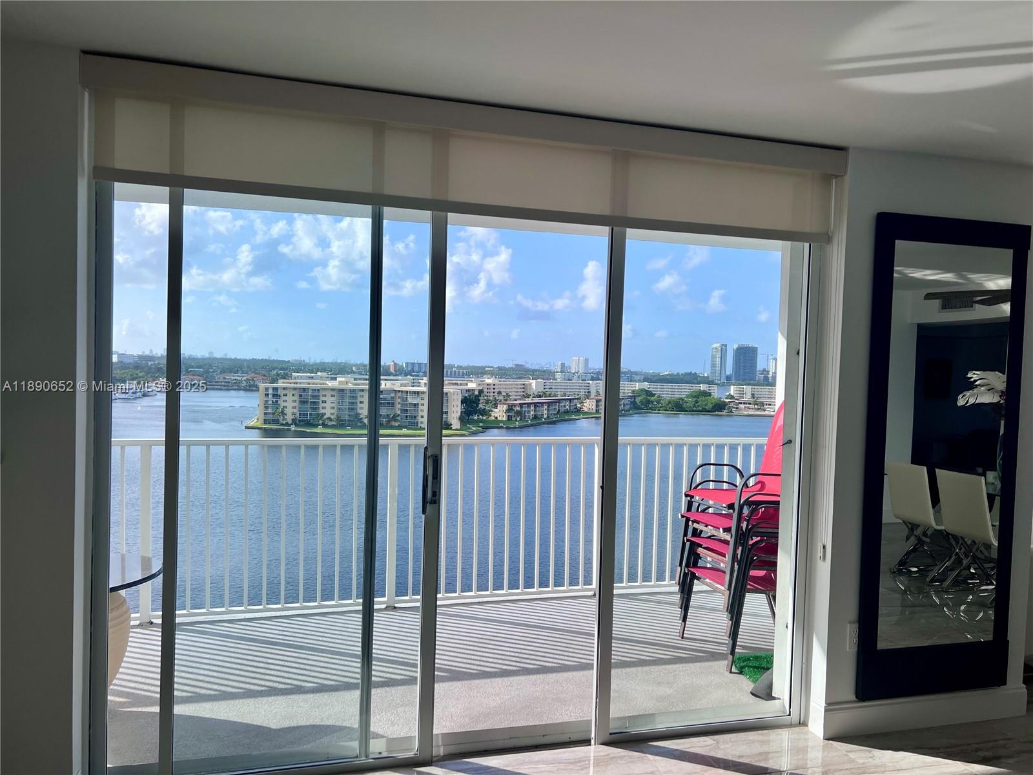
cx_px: 516
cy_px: 388
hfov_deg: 67.3
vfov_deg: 53.1
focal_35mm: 26
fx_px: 776
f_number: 1.5
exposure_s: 1/4115
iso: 50
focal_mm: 5.7
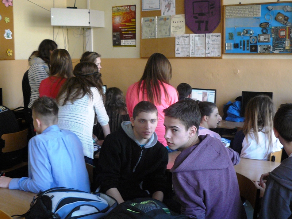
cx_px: 146
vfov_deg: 33.6
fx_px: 363
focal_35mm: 43
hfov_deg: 43.9
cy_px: 110
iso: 200
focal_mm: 6
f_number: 2.8
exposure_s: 1/30
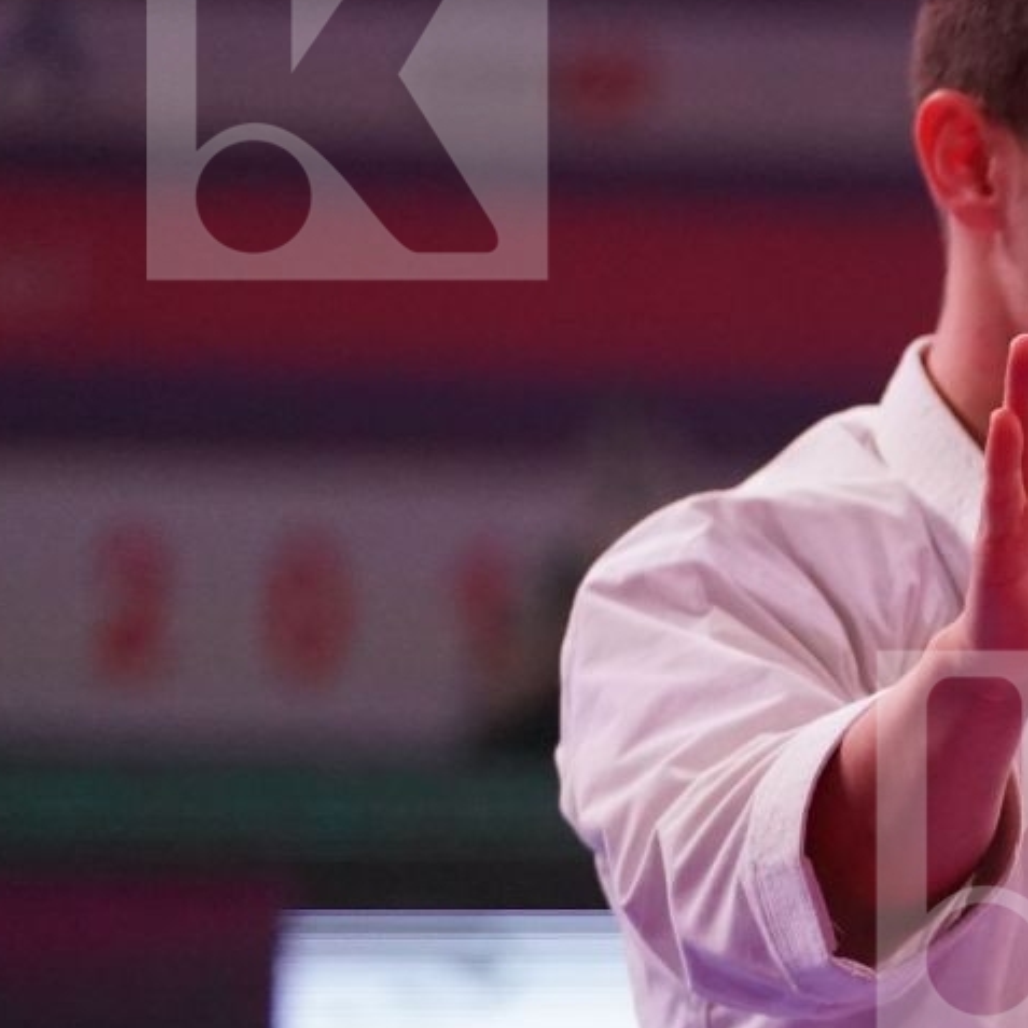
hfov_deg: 3.8
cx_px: 1808
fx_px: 15287
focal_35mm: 455
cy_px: 847
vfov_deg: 3.8
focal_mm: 142
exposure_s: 1/1000
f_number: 2.8
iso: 4000
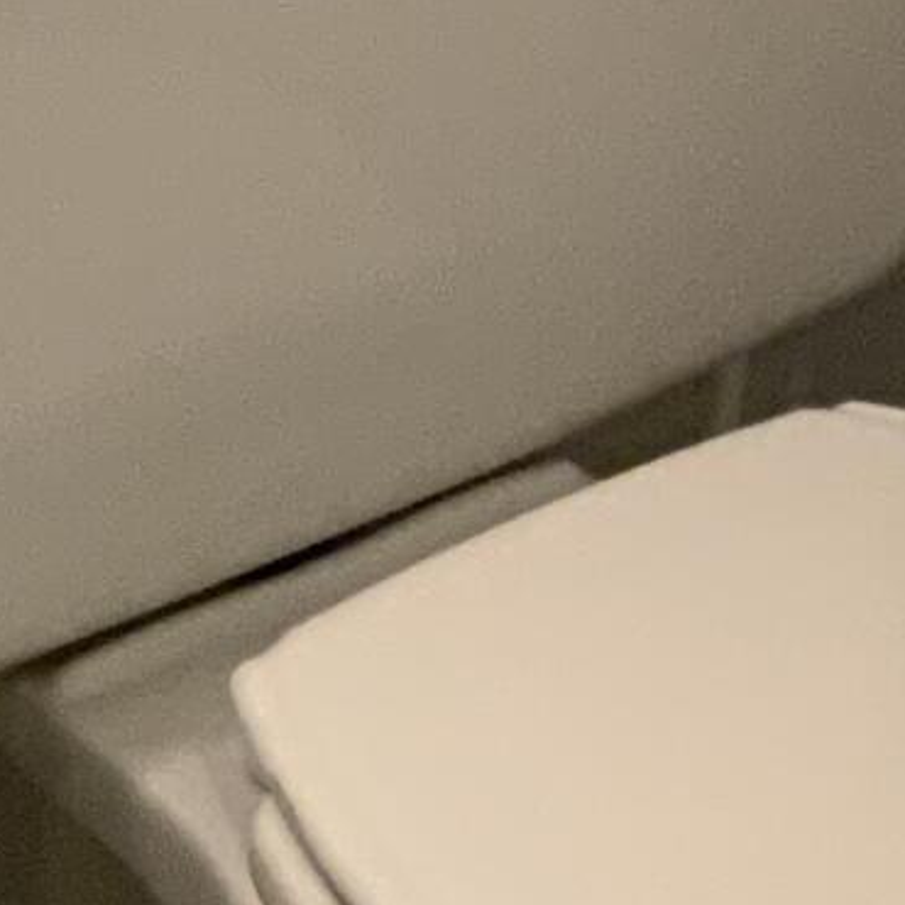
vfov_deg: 8.0
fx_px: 6152
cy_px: 1903
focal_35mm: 208
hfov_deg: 8.4
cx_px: 132
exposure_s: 1/60
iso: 160
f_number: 1.8
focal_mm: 3
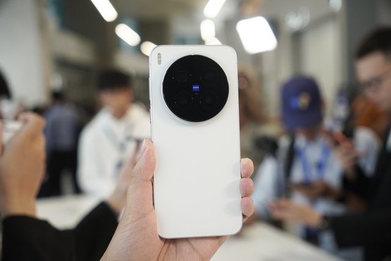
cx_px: 196
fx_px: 536
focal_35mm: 49
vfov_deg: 27.4
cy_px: 130
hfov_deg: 40.1
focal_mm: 32.9
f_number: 2.8
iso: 250
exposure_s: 1/200
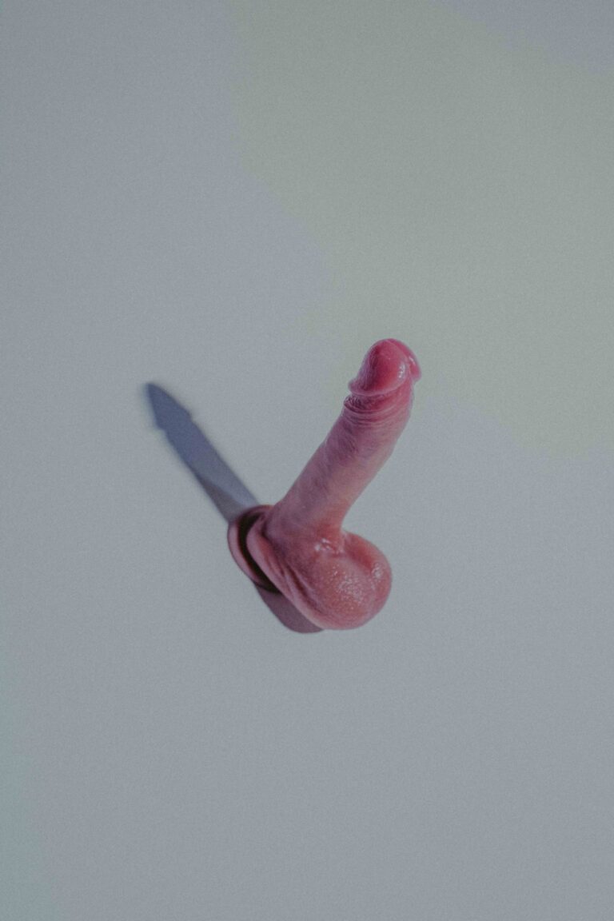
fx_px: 2149
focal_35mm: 84
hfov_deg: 16.3
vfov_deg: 24.2
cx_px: 307
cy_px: 460
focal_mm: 56
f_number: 1.2
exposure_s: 1/125
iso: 2000
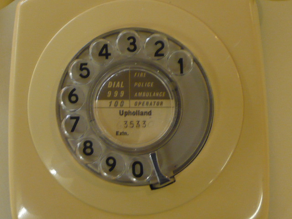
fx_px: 886
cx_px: 146
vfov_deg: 14.1
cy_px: 110
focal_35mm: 105
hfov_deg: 18.7
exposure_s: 1/8
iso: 200
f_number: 4.5
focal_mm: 11.1
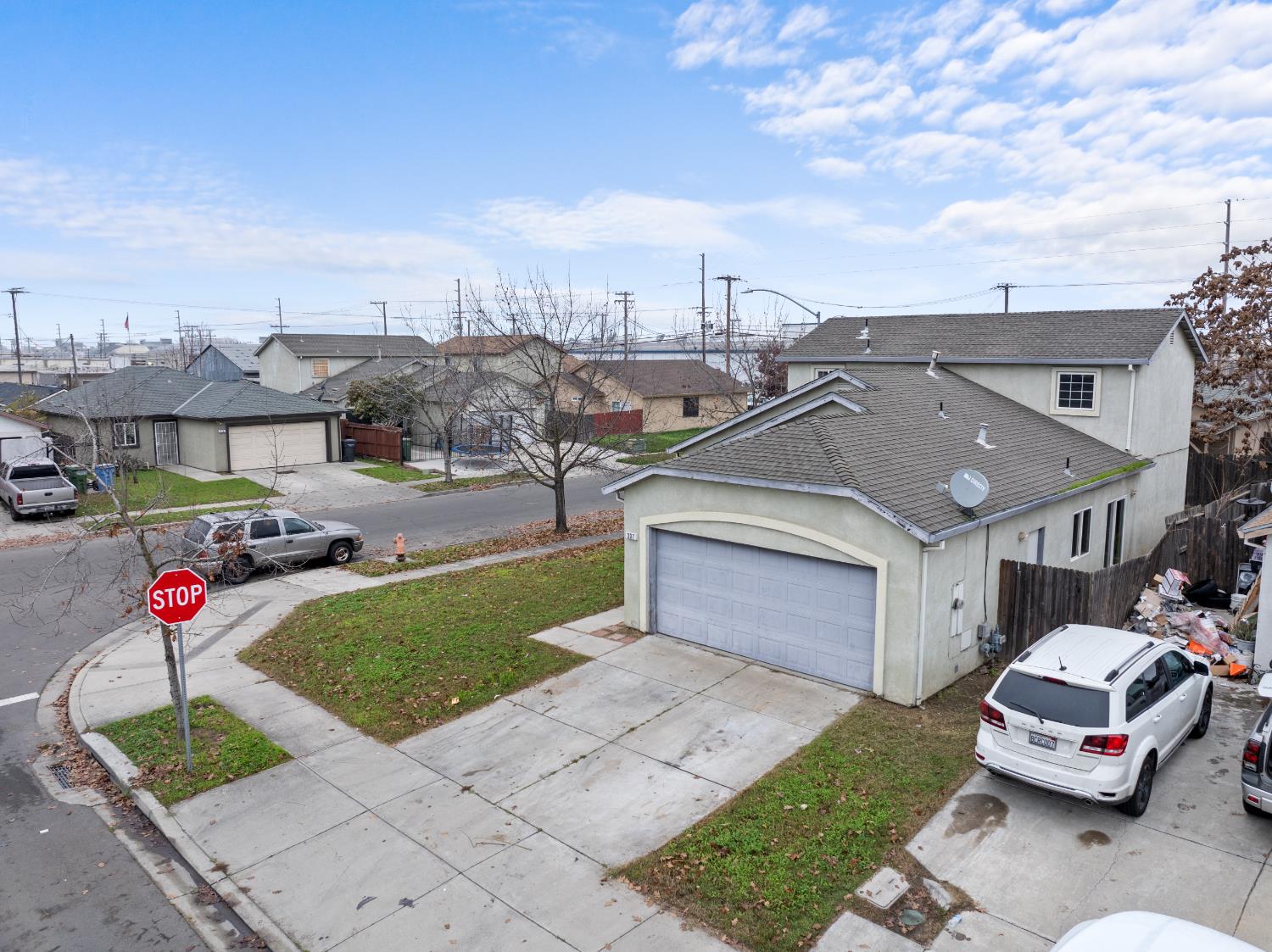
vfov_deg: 56.8
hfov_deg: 71.6
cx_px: 636
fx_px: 881
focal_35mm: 24
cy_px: 476
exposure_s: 1/320
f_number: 2.8
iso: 130
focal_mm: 12.29
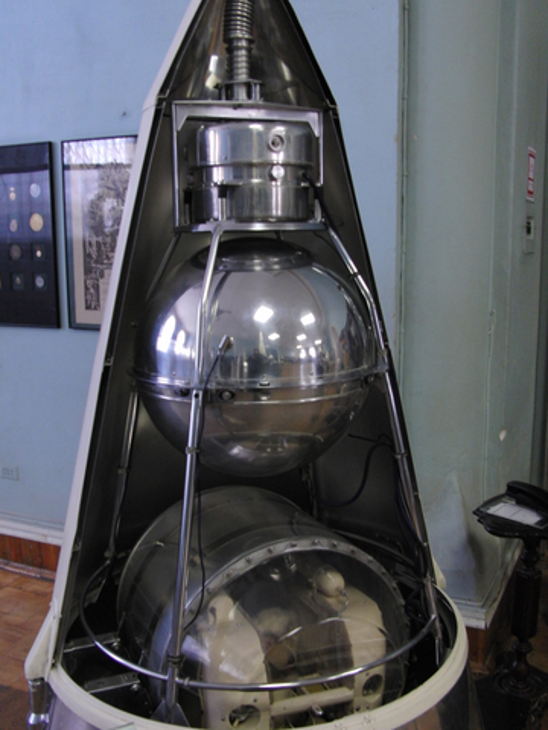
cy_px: 365
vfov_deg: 51.4
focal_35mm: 36
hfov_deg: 39.7
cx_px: 274
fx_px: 760
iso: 200
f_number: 2.7
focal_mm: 7.3
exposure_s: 1/13
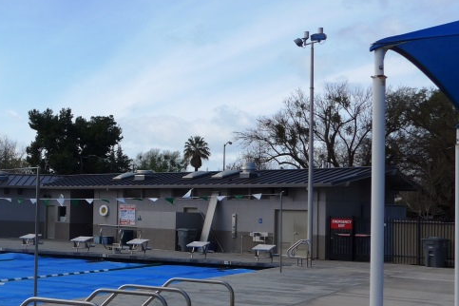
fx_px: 816
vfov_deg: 21.2
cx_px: -11
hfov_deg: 29.2
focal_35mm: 64
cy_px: 170
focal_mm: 6
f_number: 2.8
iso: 80
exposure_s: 1/1600
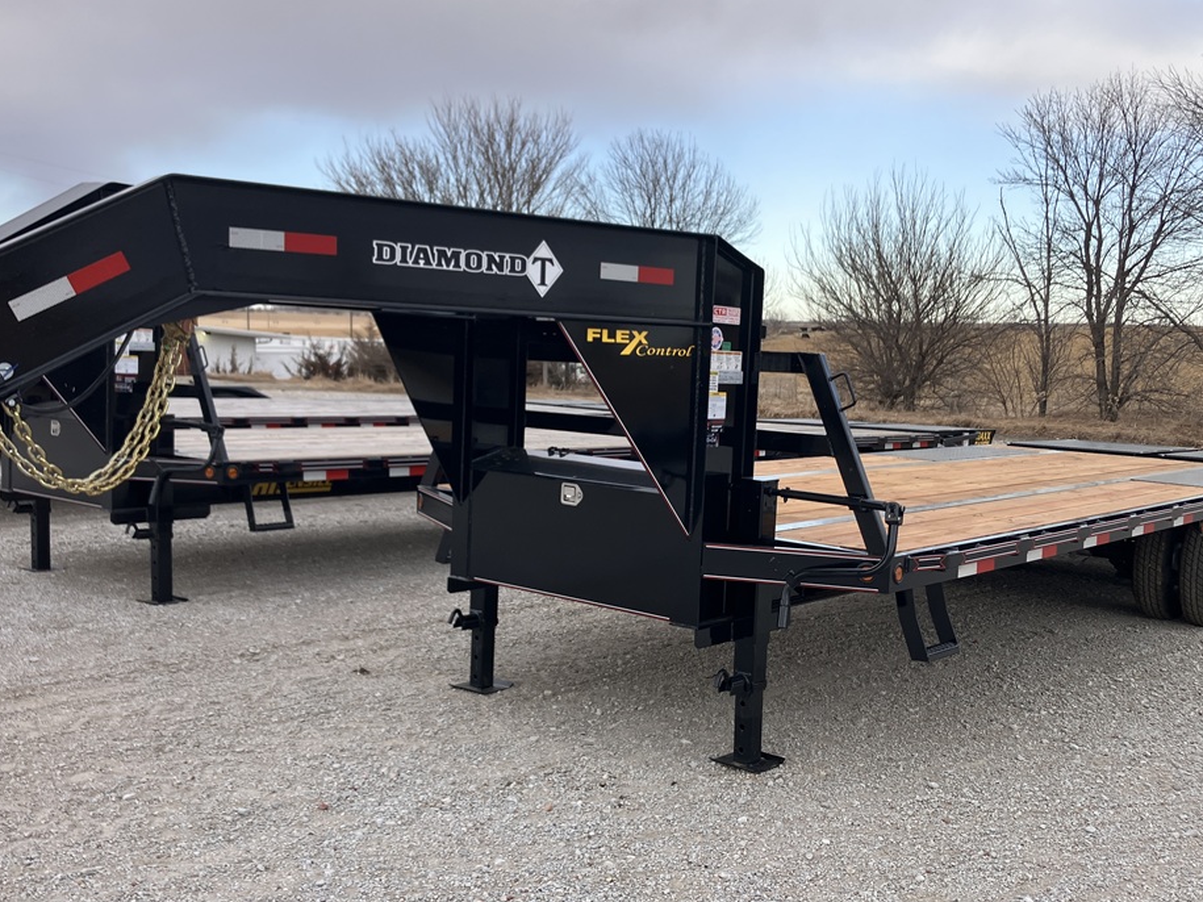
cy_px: 499
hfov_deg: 50.1
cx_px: 632
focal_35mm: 37
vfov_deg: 38.6
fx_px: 1286
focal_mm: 3.99
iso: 32
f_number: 1.8
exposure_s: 1/354
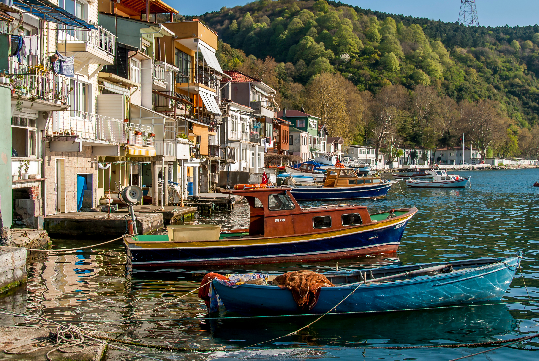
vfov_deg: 30.6
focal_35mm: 44
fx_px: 660
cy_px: 164
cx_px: 258
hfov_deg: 44.4
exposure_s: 1/180
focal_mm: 26
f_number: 7.1
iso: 100
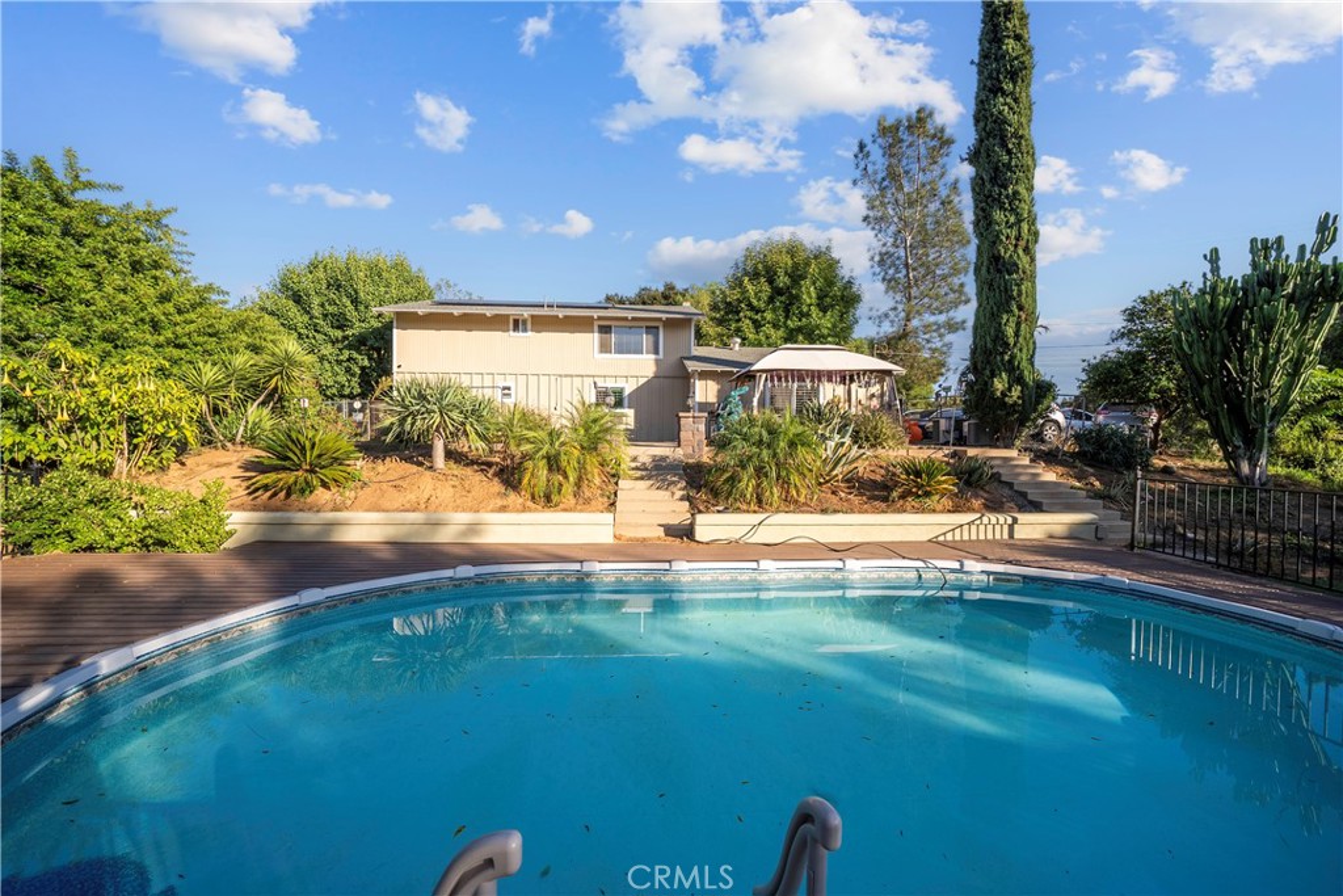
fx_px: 448
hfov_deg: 112.6
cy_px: 448
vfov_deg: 90.0
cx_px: 672
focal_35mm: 12
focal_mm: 12
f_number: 6.3
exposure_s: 1/400
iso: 200
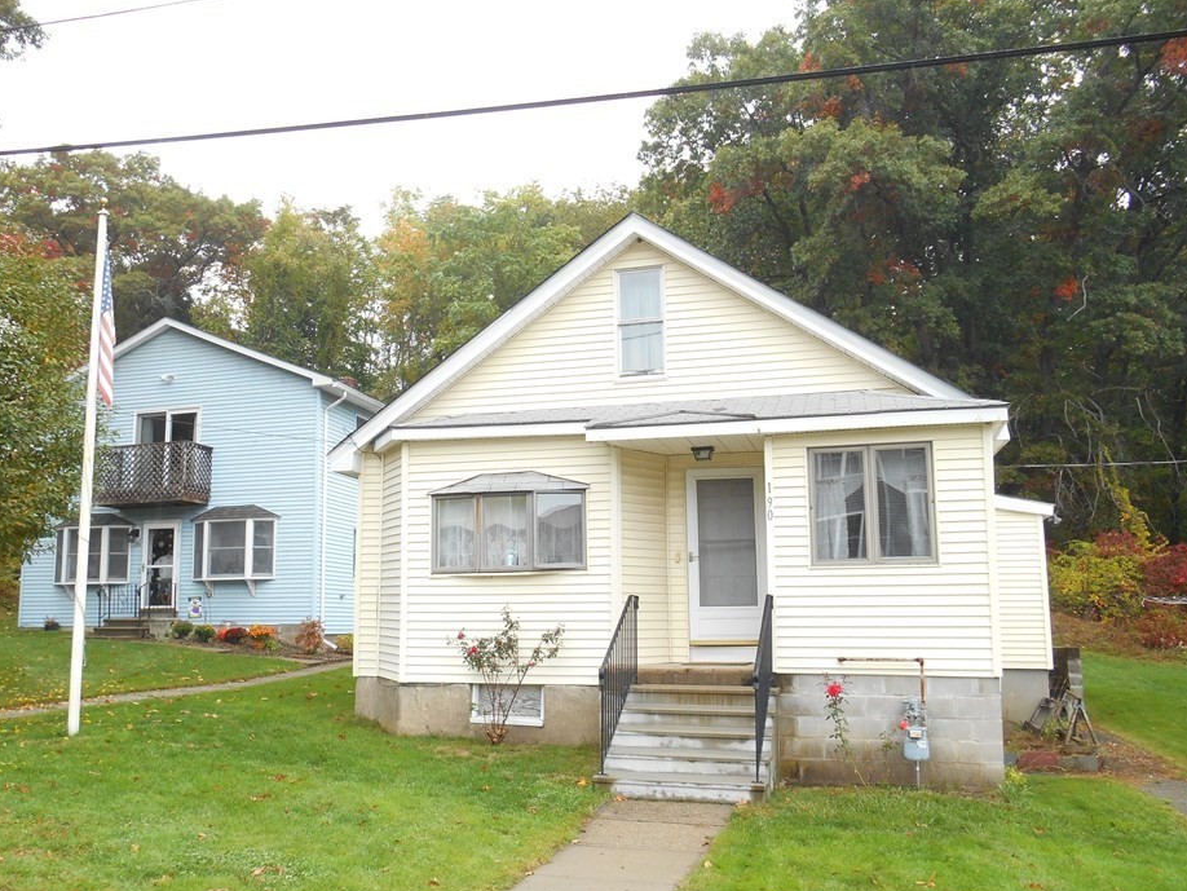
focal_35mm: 29
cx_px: 555
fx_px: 995
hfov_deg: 61.6
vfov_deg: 48.2
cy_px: 493
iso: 80
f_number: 3.4
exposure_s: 1/100
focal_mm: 4.7
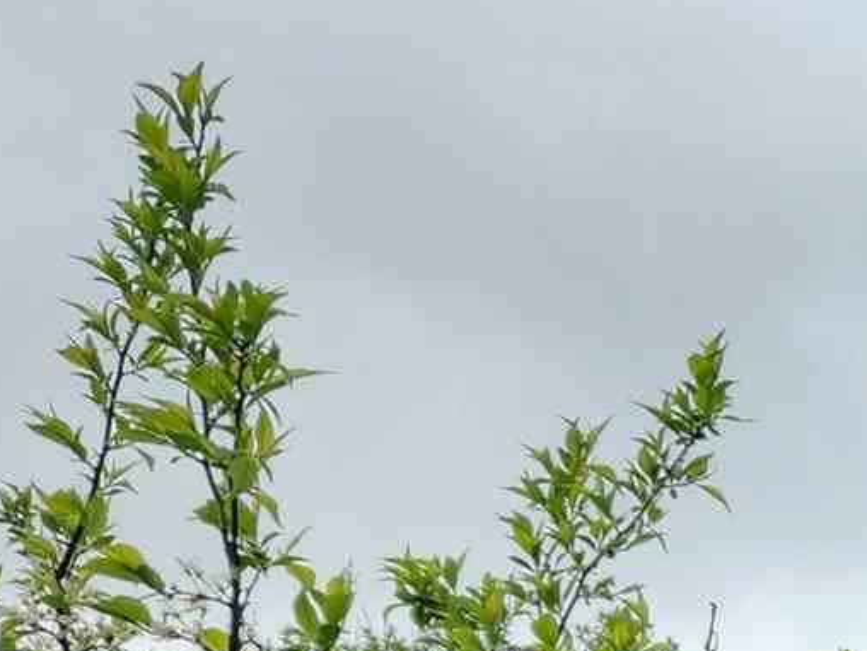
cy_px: 1333
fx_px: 3481
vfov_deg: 9.9
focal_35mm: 139
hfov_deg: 11.5
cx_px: 2145
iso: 20
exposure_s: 1/748
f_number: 1.8
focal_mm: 5.4
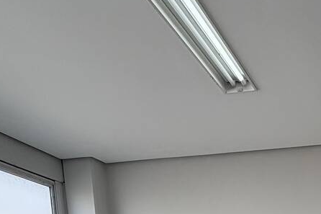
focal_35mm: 47
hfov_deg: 36.0
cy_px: 368
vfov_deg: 21.1
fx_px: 419
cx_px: 348
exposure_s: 1/233
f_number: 2.2
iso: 50
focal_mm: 2.22
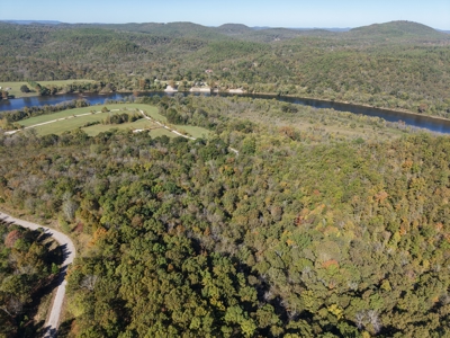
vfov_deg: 56.8
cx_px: 225
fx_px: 312
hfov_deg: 71.6
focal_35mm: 24
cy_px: 169
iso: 200
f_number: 1.8
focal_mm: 8.67
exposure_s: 1/4000
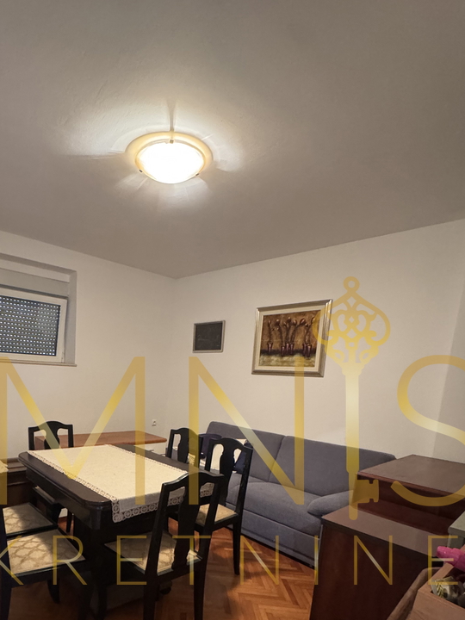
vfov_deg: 75.6
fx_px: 376
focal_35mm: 21
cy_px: 431
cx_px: 152
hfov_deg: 61.8
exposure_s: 1/50
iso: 1000
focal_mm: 2.22
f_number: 2.2
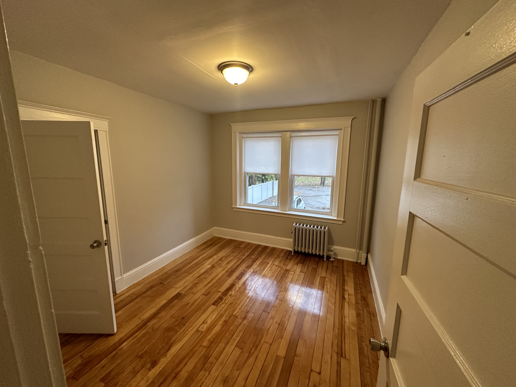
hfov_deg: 102.1
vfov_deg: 85.7
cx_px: 258
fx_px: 209
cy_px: 194
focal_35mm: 14
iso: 320
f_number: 2.2
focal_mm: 2.22
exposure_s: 1/96
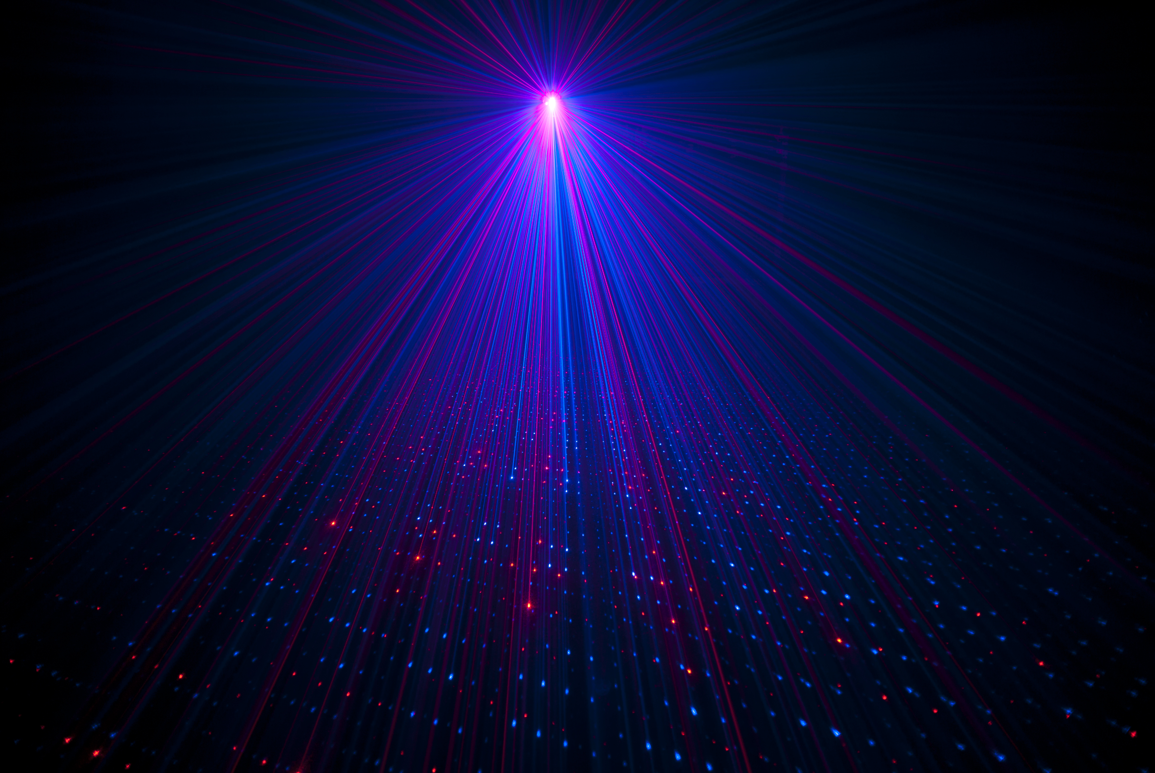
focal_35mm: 27
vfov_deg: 48.0
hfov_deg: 67.3
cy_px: 386
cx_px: 578
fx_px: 867
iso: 200
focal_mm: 18
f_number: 2.8
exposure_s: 1
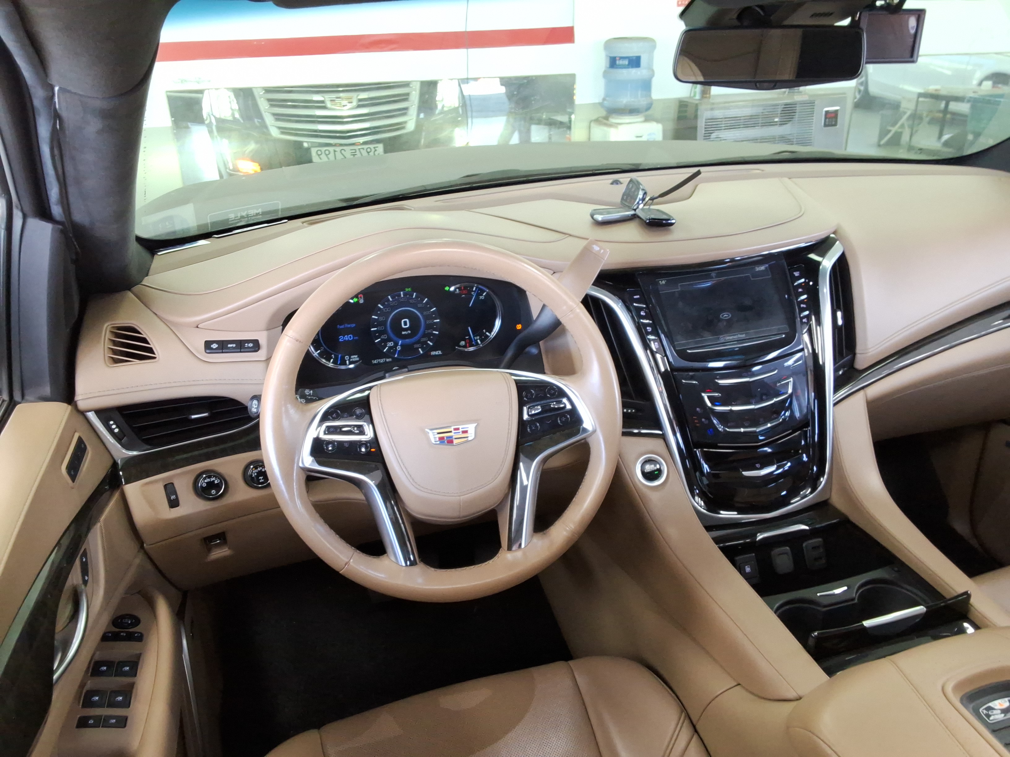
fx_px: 817
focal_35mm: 28
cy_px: 378
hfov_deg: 63.4
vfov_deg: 49.7
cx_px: 505
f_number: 1.9
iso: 124
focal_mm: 2.91
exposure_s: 1/40
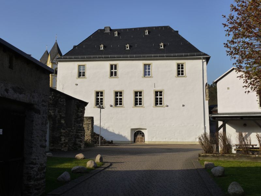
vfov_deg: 31.5
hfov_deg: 41.2
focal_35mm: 46
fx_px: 347
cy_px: 98
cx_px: 130
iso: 160
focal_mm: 23
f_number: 9
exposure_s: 1/400
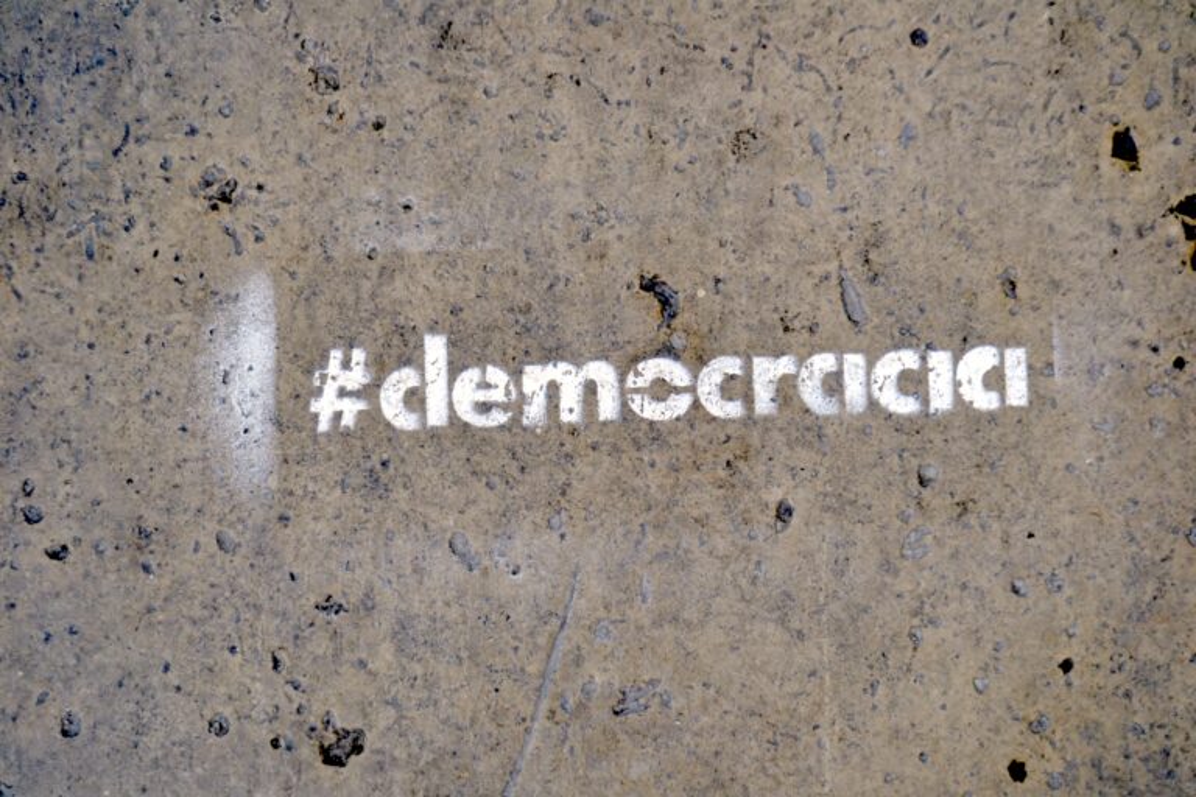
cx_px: 598
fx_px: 2741
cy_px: 398
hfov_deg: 24.6
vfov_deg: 16.6
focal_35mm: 82
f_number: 5.6
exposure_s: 1/100
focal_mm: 55
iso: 400
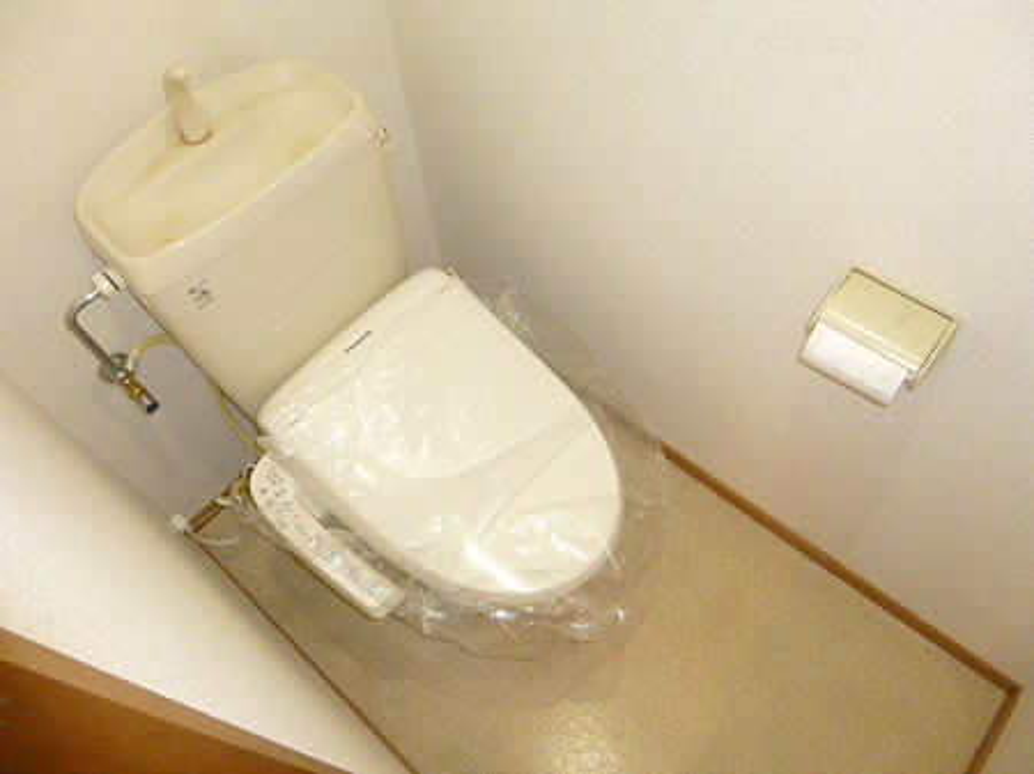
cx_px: 517
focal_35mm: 25
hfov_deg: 69.4
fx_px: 746
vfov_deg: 54.8
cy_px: 387
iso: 800
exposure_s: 1/60
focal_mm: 4.5
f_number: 3.1
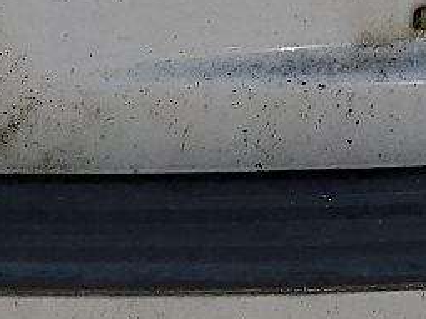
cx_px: 419
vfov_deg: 8.7
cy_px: -264
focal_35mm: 163
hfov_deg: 12.0
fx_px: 2005
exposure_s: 1/3333
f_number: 1.5
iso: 50
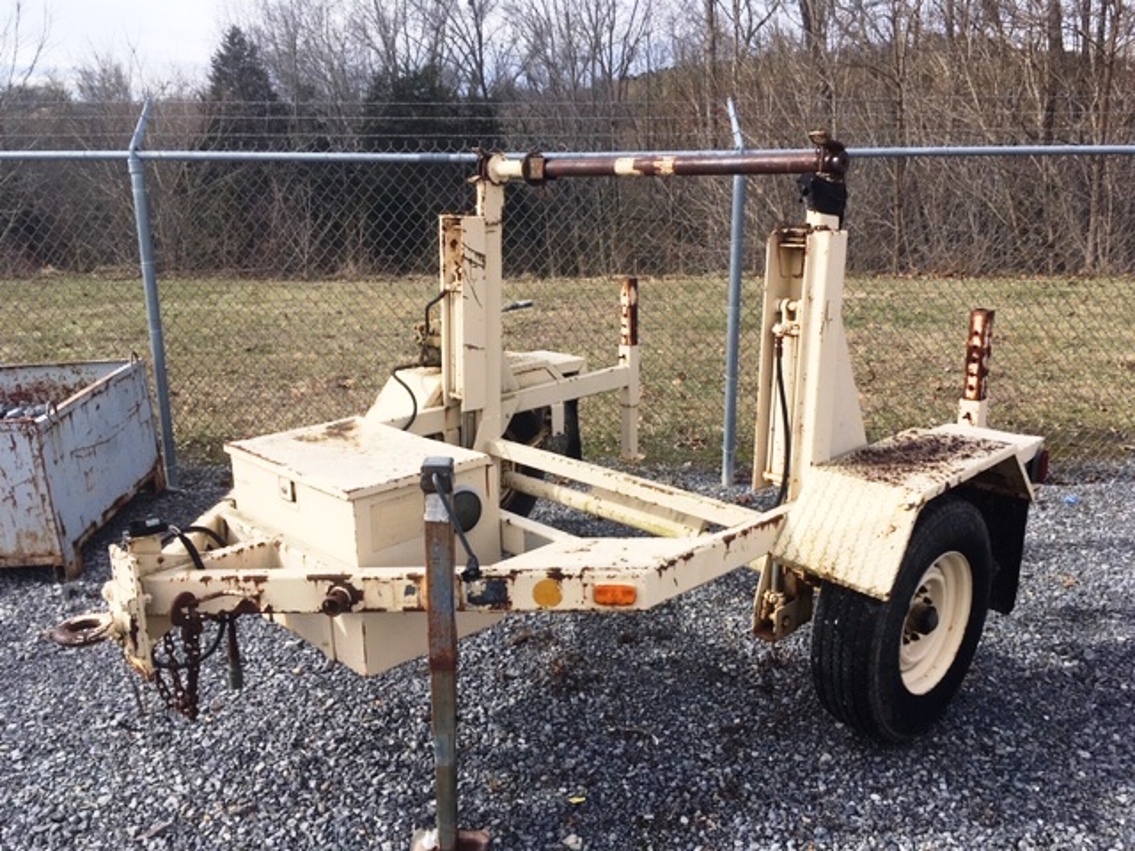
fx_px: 951
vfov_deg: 48.2
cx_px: 568
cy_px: 426
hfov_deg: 61.7
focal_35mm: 29
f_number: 2.2
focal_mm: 4.15
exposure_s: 1/1131
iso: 25
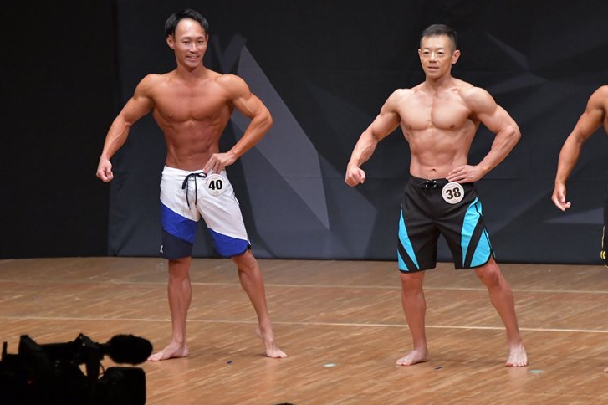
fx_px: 5132
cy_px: 197
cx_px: 314
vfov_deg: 4.5
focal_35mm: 304
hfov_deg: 6.8
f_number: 5.6
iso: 6400
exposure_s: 1/400
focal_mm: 190
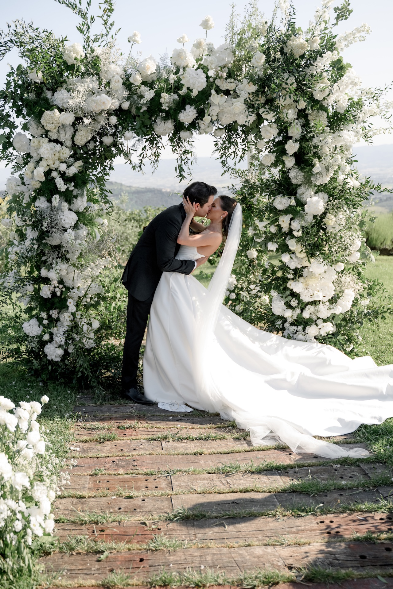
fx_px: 540
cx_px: 196
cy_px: 294
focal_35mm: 33
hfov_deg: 40.0
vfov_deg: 57.2
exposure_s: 1/5000
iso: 640
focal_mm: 33
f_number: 2.8
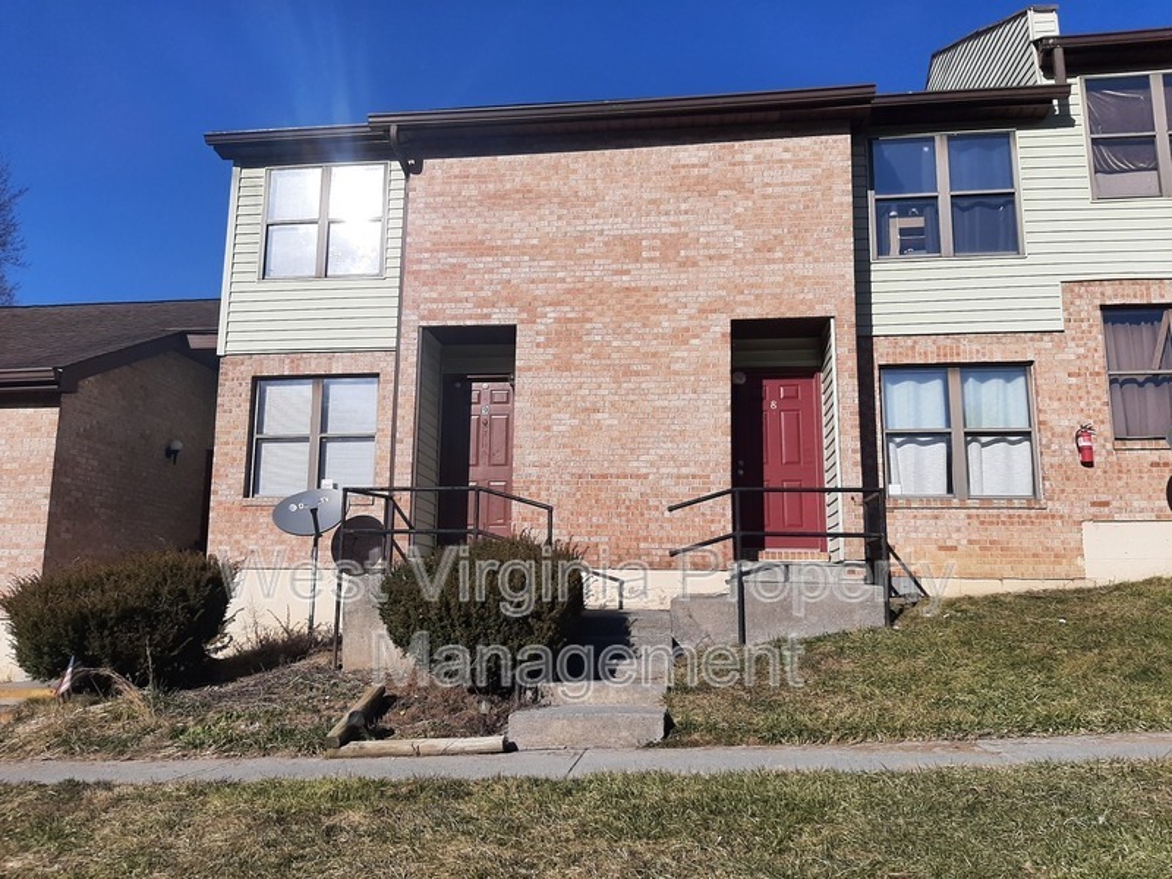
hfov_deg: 67.3
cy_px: 440
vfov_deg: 53.1
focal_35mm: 26
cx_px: 586
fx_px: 880
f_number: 1.7
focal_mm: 3.93
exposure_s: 1/6536
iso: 40
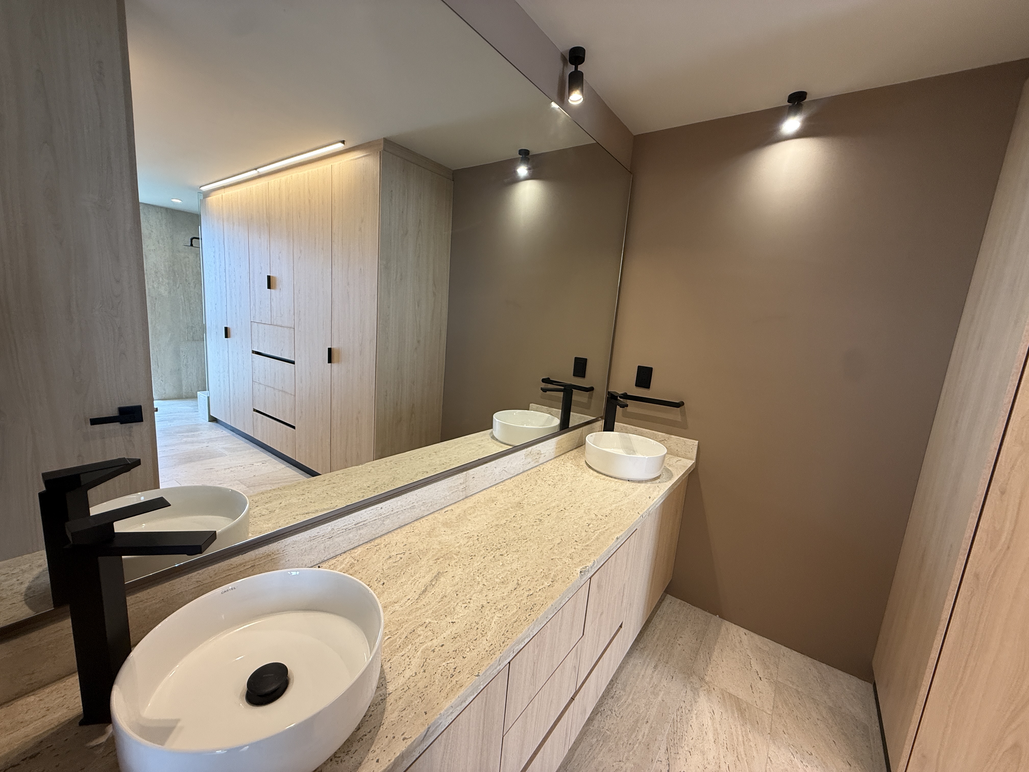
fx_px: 416
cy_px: 386
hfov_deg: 102.1
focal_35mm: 14
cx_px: 514
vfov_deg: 85.7
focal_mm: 2.22
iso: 160
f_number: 2.2
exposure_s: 1/120
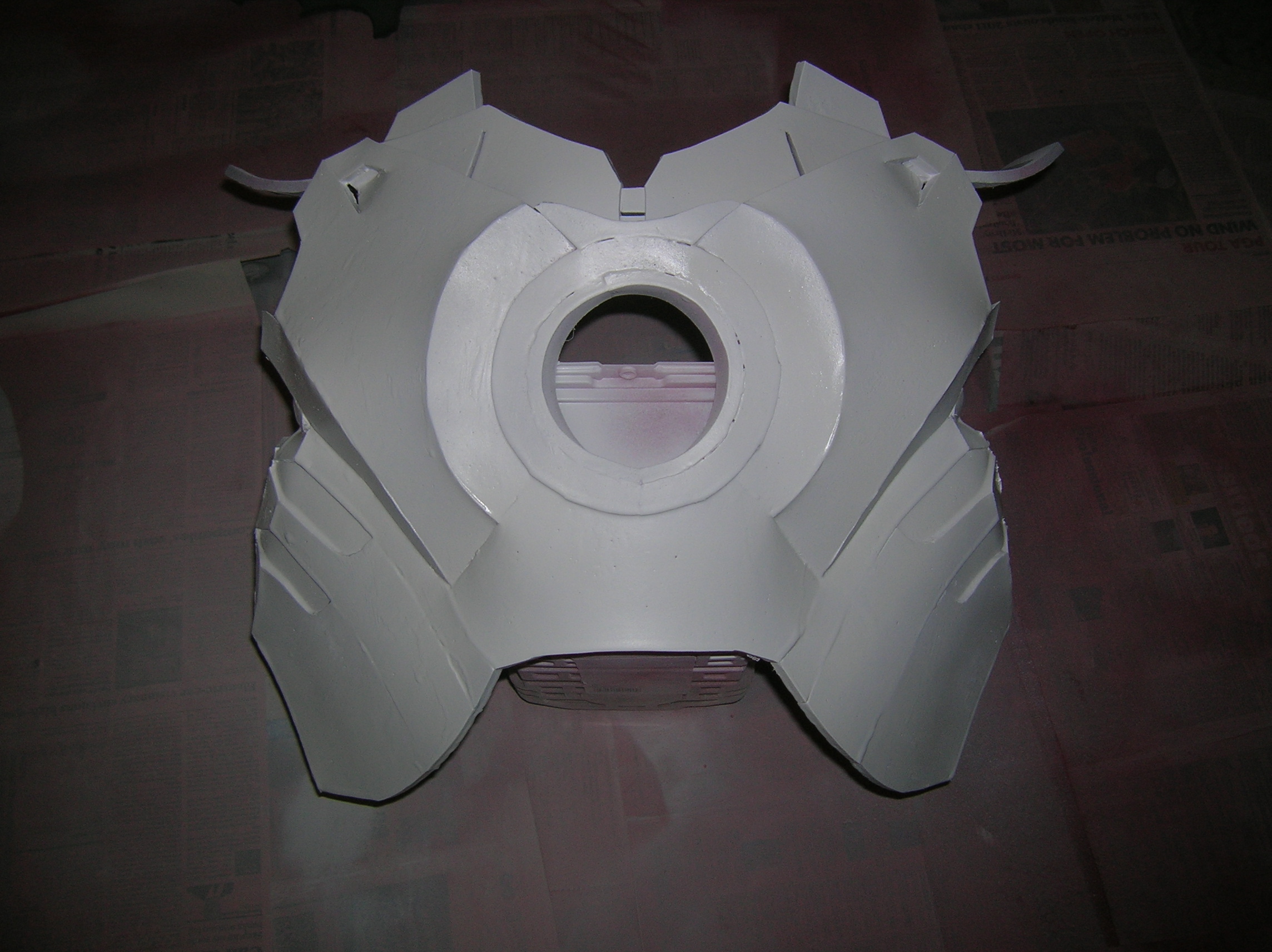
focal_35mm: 34
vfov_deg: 41.7
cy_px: 476
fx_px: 1248
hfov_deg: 54.0
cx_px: 636
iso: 50
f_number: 2.9
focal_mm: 5.7
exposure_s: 1/60.1
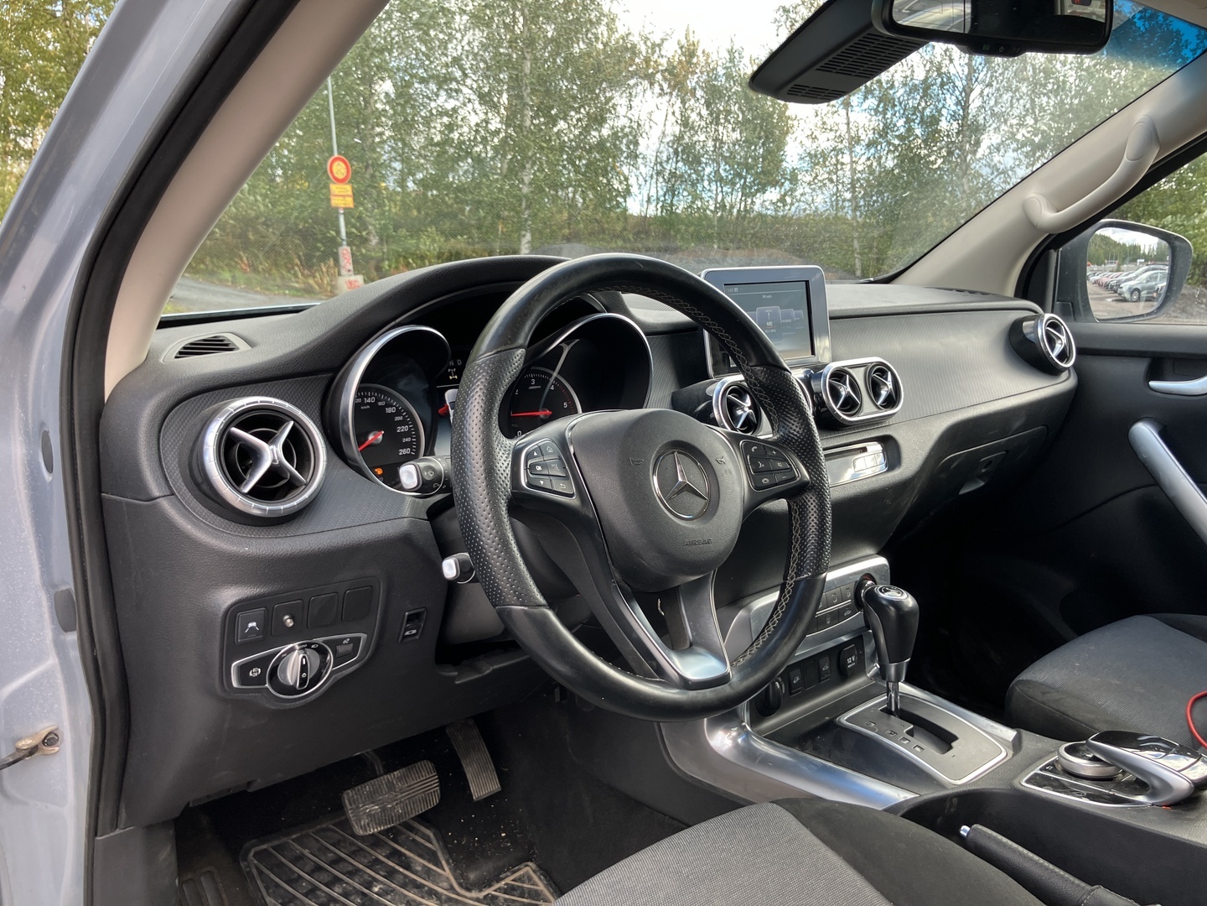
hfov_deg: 63.4
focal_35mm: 28
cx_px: 604
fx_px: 976
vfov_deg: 49.7
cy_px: 453
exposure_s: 1/121
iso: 40
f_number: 1.8
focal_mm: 3.99
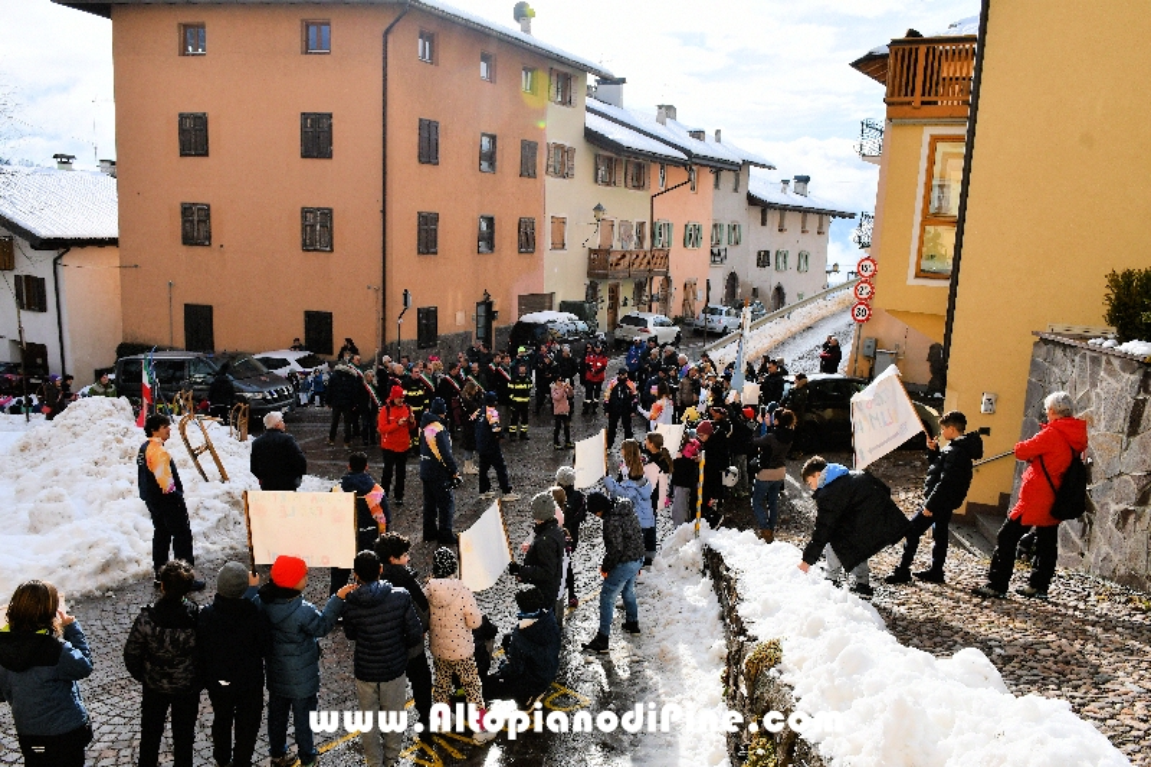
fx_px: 863
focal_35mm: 27
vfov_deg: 47.9
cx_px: 576
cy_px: 384
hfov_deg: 67.4
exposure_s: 1/320
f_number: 9
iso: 100
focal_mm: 18
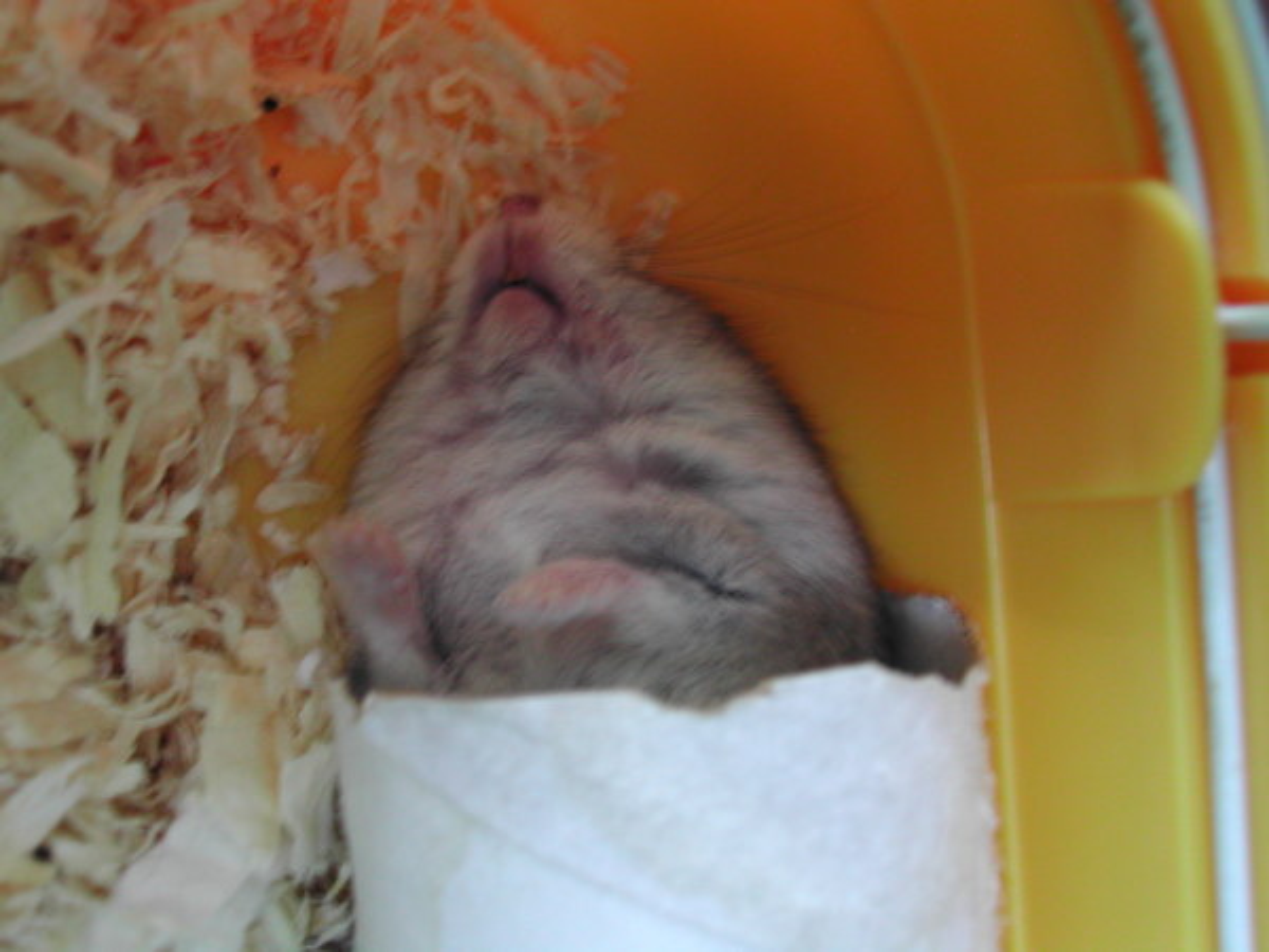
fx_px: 1906
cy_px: 476
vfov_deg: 28.0
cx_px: 634
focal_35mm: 52
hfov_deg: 36.8
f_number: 3.2
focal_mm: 11.1
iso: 108
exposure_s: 1/3.7
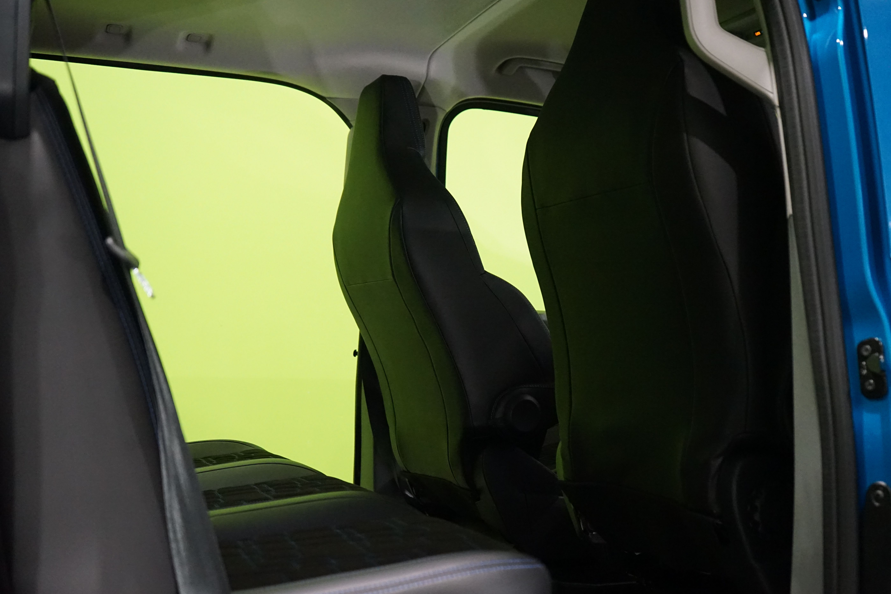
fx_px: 1089
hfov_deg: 44.5
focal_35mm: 44
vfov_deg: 30.5
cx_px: 455
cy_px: 300
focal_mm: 41
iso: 6400
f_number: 4.5
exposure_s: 1/160
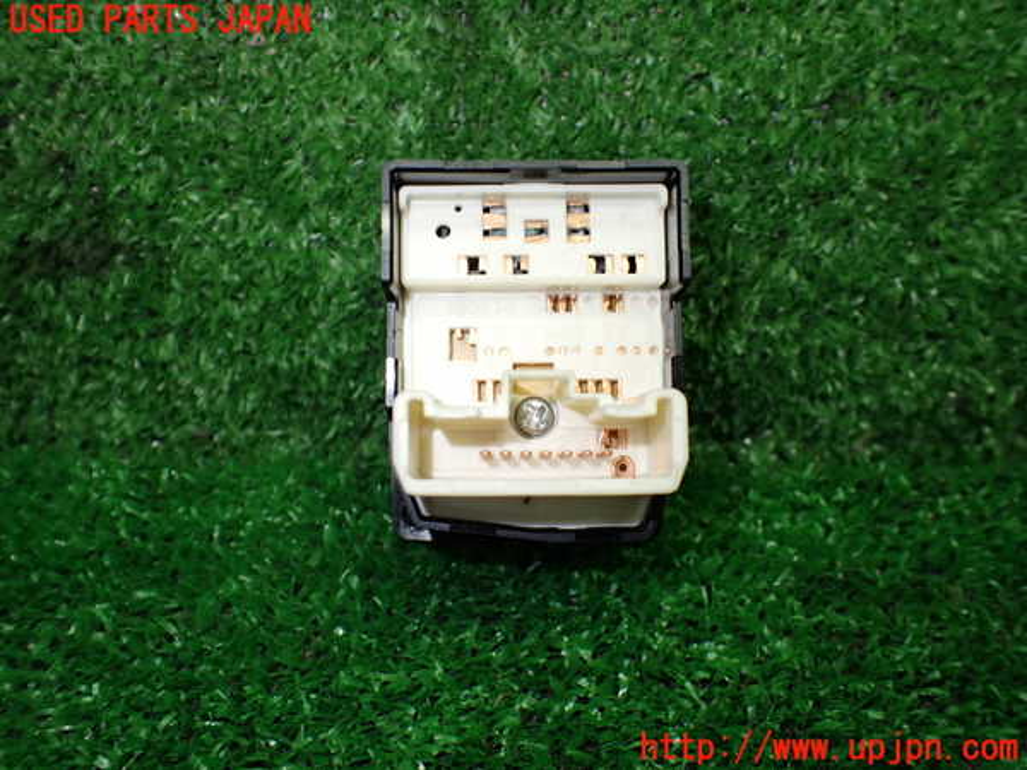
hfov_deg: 60.0
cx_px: 514
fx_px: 890
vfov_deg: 46.8
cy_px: 385
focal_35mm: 30
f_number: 2.3
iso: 250
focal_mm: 5.4
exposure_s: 1/125
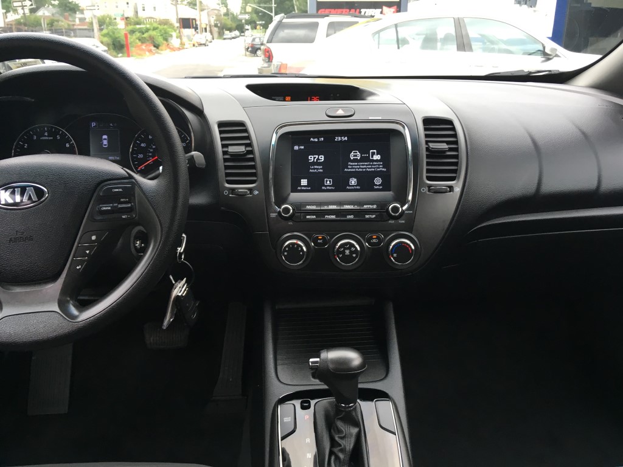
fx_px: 522
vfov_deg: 48.2
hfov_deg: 61.7
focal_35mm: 29
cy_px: 234
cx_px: 312
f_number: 2.2
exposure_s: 1/40
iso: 32
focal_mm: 4.15
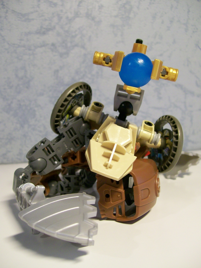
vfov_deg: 51.4
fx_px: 279
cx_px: 100
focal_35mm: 36
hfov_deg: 39.7
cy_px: 134
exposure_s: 1/27.3
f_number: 2.7
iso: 160
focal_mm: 6
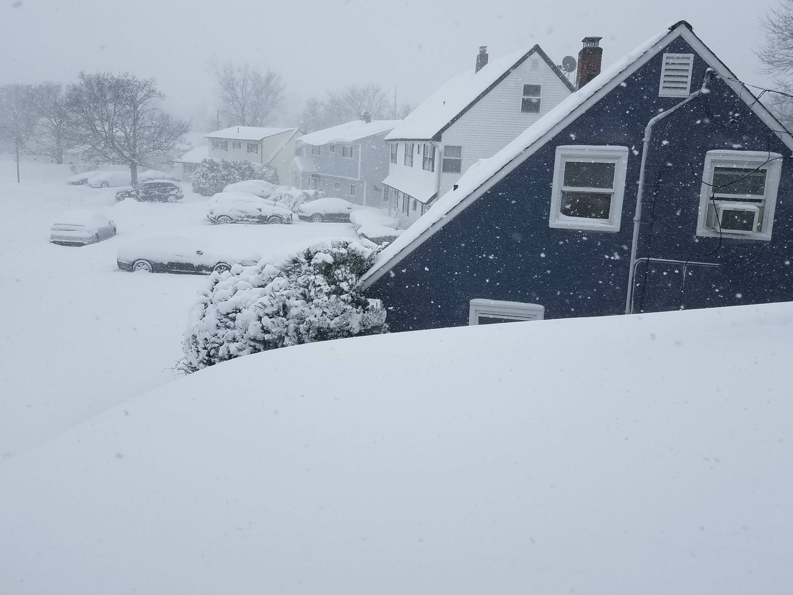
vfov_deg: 48.2
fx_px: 664
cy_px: 269
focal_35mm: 29
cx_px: 376
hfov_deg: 61.6
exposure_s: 1/3064
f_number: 1.7
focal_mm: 4.2
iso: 50
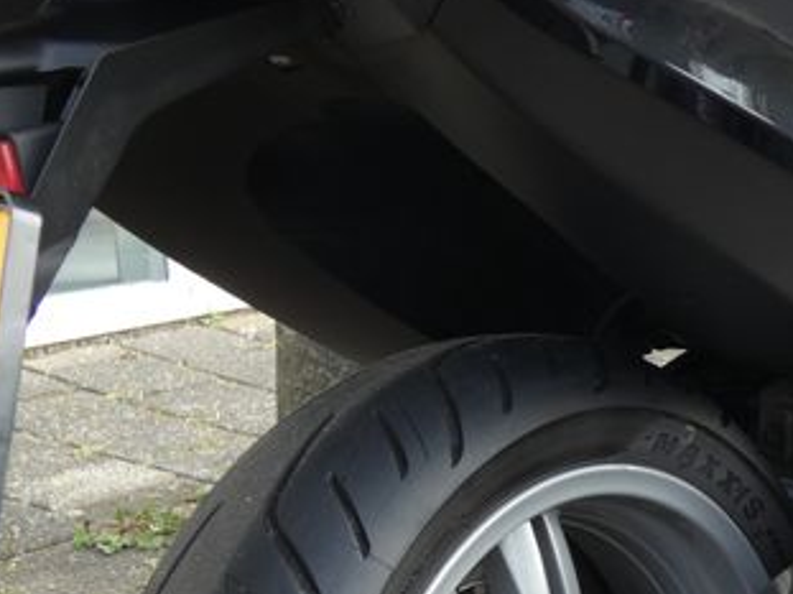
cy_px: 431
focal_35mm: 68
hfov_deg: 27.2
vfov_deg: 21.5
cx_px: 768
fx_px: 1557
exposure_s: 1/125
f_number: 3.4
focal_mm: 6
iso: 80
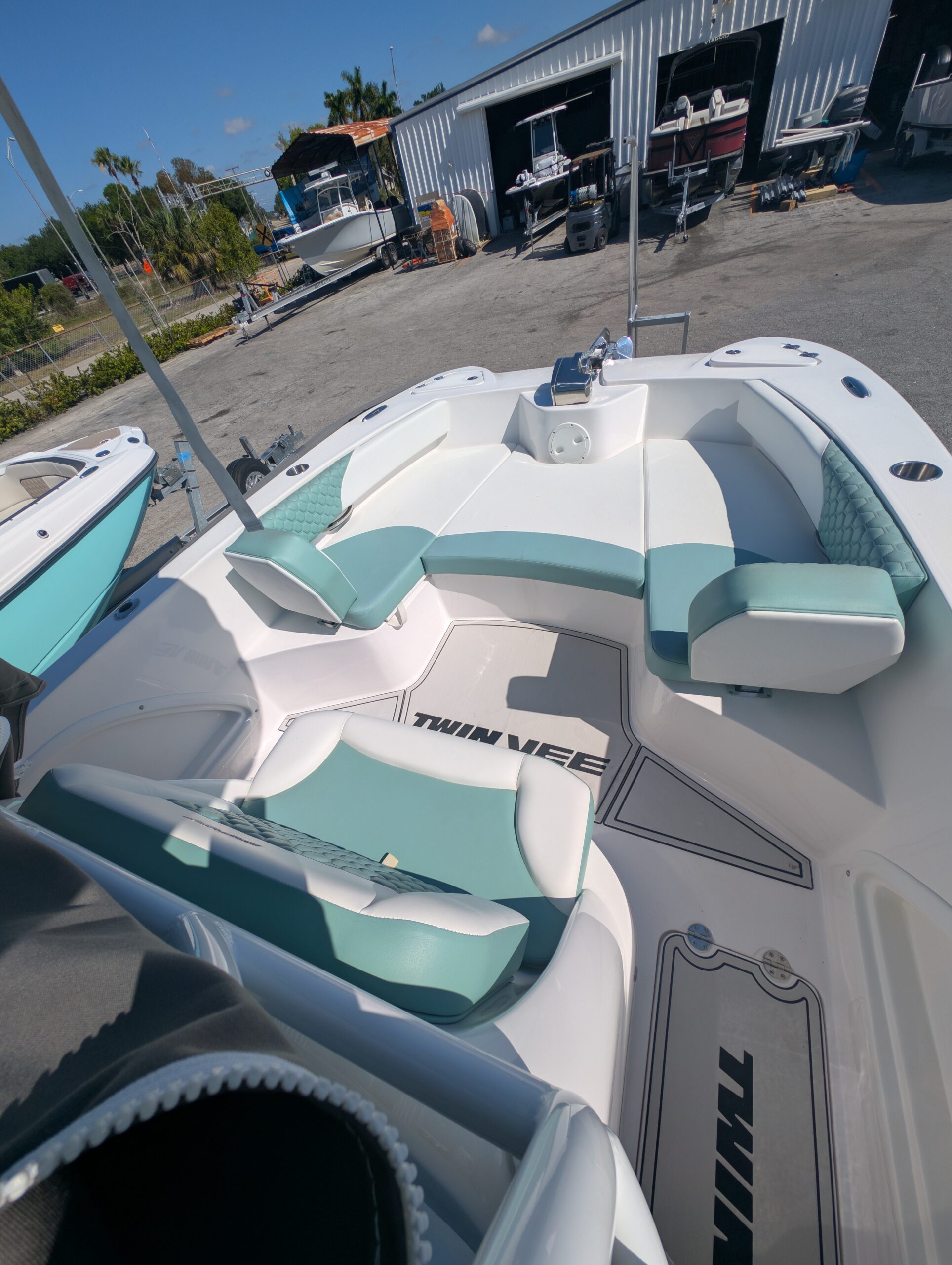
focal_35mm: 12
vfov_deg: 110.5
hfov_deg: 94.6
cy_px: 632
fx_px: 439
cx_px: 476
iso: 40
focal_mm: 2.23
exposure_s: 1/5128
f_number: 1.95
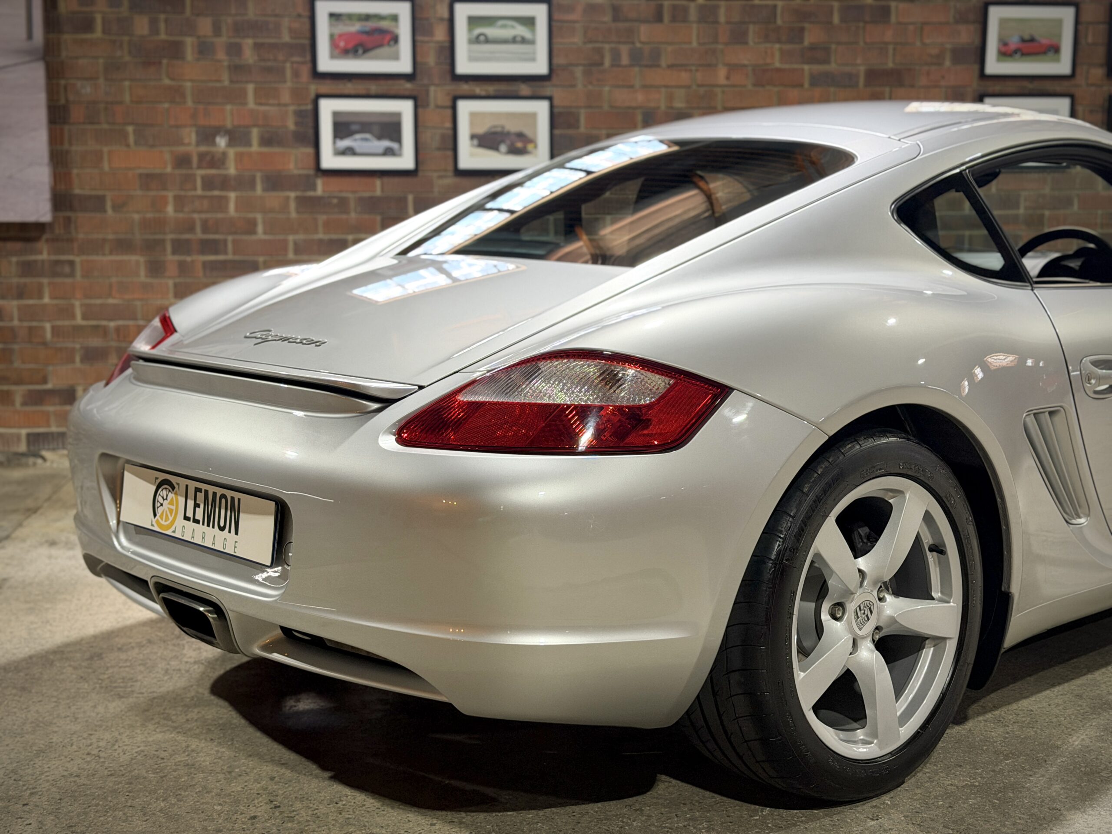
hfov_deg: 39.7
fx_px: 1542
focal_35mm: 48
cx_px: 556
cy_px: 417
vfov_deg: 30.3
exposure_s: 1/50
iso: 160
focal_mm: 6.76
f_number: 1.78
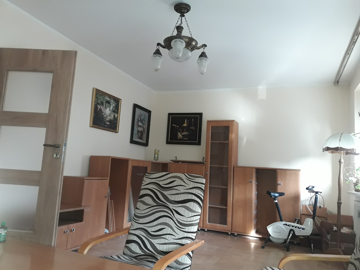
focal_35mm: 28
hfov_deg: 63.4
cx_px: 180
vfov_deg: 49.7
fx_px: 291
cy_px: 135
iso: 160
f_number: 1.9
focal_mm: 3.7
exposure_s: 1/33
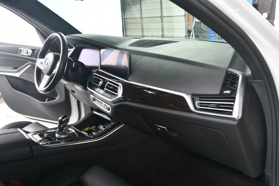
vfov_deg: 36.8
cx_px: 140
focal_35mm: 36
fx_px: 279
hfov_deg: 53.2
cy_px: 93
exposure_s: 1/160
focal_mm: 24
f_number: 4
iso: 100
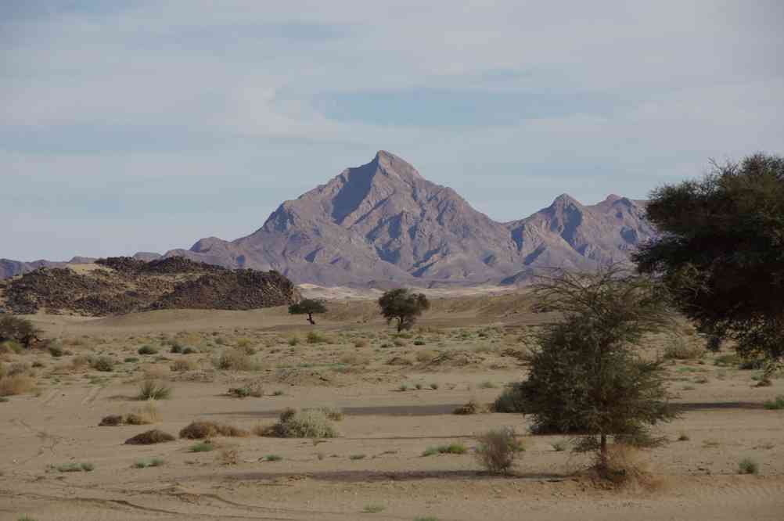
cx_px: 392
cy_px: 260
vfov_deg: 7.0
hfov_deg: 10.6
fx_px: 4242
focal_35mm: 195
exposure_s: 1/180
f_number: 9.5
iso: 100
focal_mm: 129.9
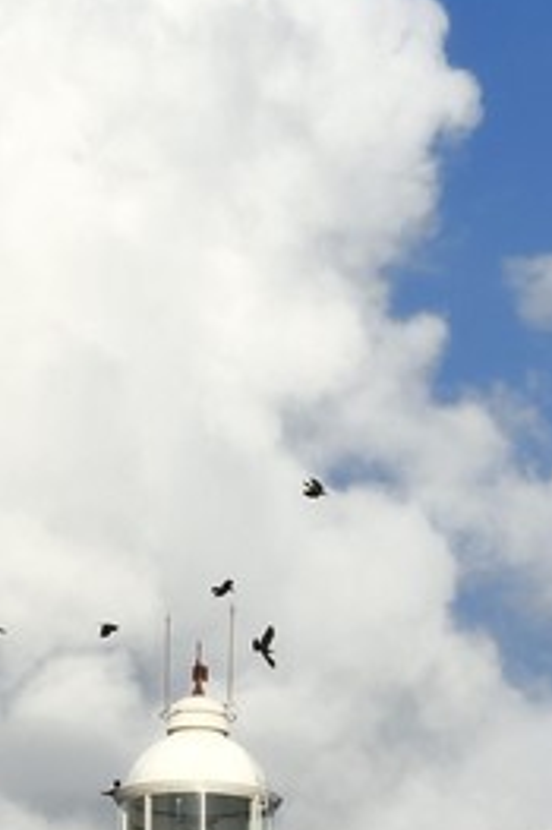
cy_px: 1632
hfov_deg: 4.7
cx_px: 918
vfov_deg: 6.8
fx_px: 6724
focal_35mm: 292
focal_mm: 48
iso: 200
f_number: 16
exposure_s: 1/250
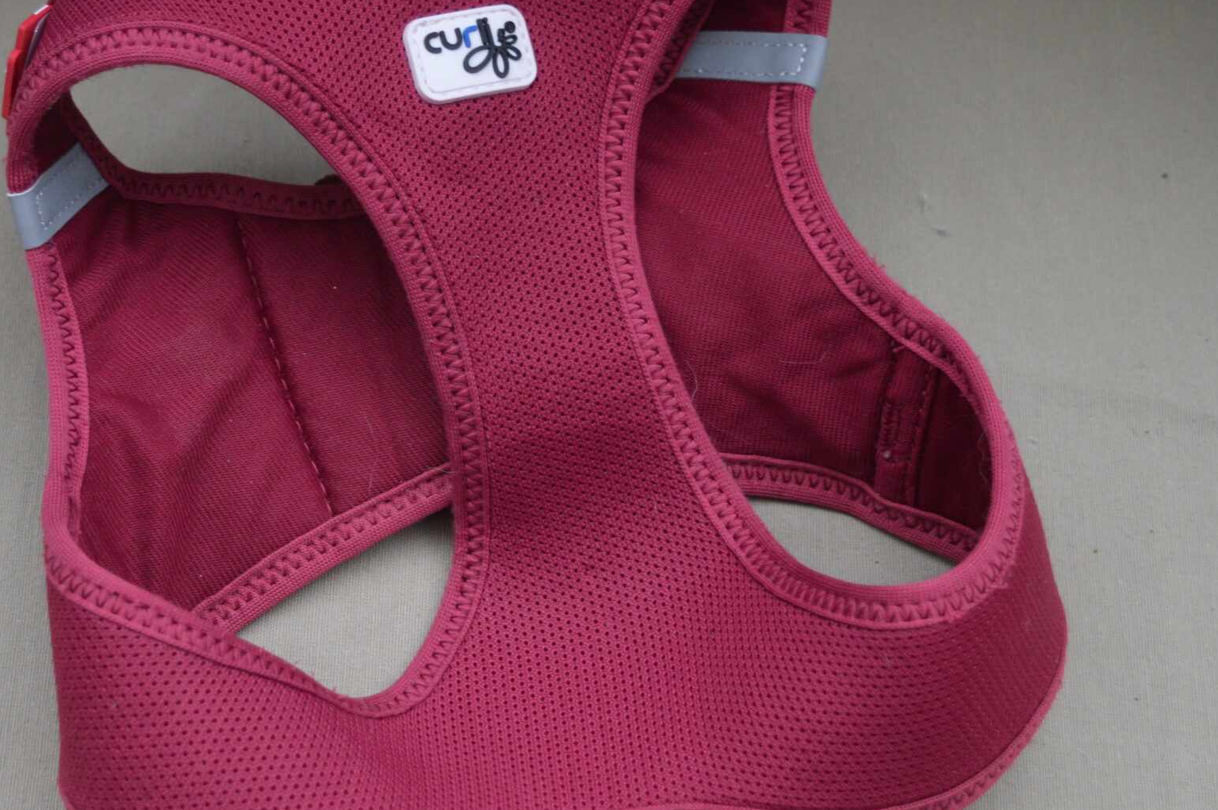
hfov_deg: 25.3
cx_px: 468
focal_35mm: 80
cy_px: 379
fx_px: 2704
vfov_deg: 17.0
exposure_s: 1/60
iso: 450
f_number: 4.5
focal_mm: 32
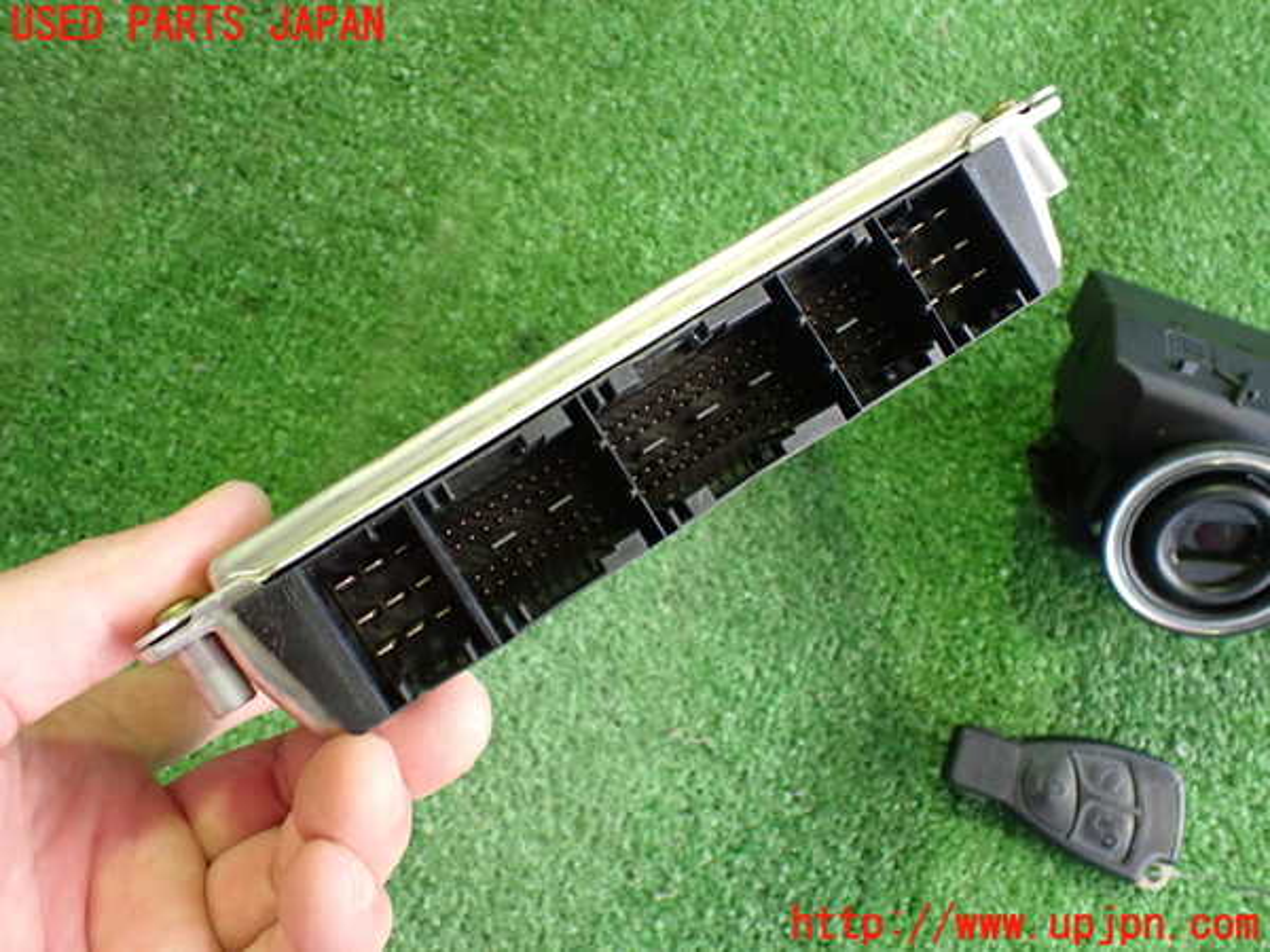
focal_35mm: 30
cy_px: 476
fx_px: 1101
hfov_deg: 60.0
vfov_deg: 46.8
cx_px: 635
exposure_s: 1/80
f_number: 2.3
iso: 800
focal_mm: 5.4
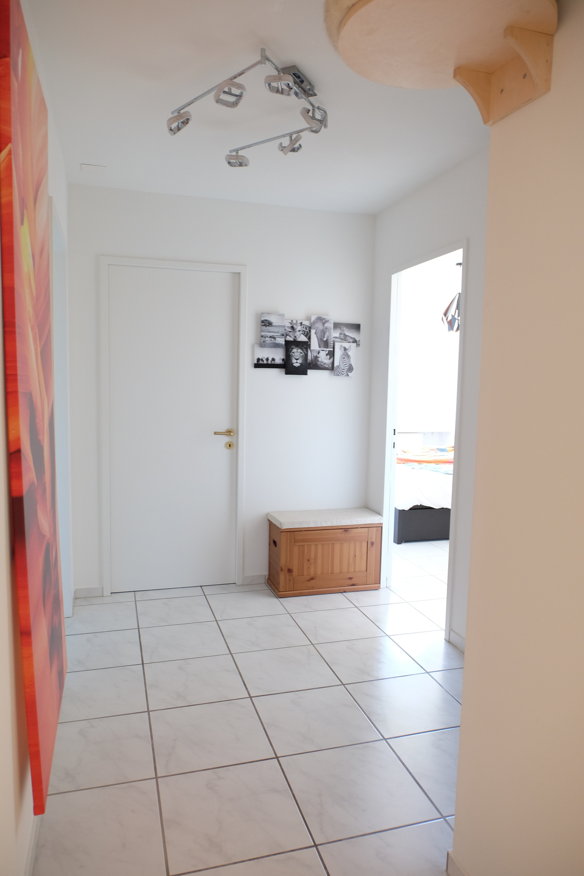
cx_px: 292
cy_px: 438
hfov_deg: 53.1
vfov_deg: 73.7
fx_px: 584
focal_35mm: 24
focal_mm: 16
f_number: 2.8
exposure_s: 1/28
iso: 800
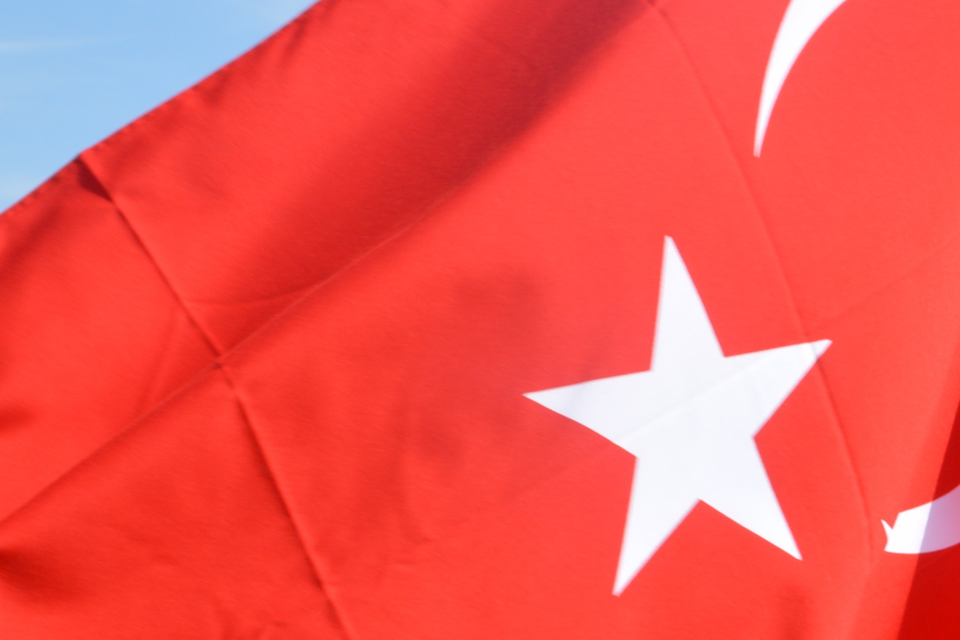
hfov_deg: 14.4
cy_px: 568
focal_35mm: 142
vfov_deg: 9.6
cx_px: 567
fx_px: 3786
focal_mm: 28
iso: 100
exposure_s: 1/320
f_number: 9
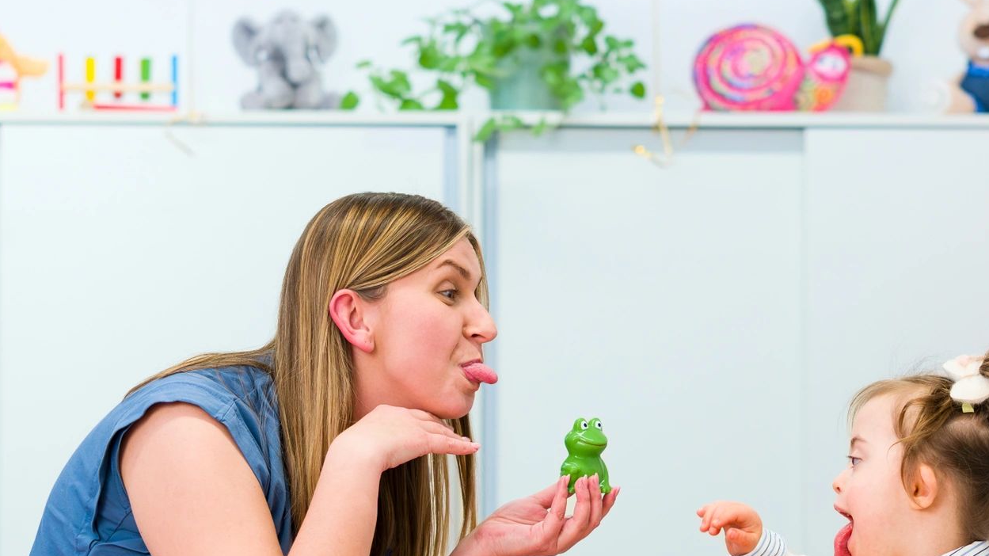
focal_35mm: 161
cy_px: 423
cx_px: 567
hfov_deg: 13.4
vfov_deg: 7.5
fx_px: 4221
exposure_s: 1/250
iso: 500
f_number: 2.5
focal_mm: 50
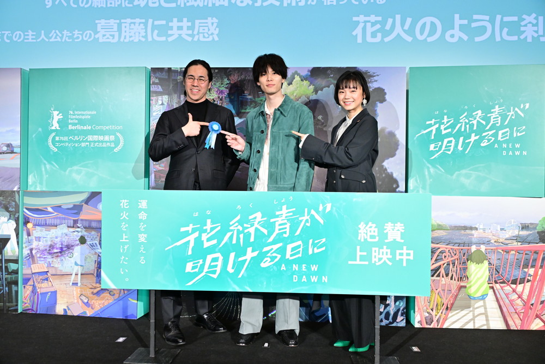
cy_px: 182
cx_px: 272
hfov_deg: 55.1
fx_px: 522
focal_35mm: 34
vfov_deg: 38.4
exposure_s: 1/200
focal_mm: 34.5
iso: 3200
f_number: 4.8
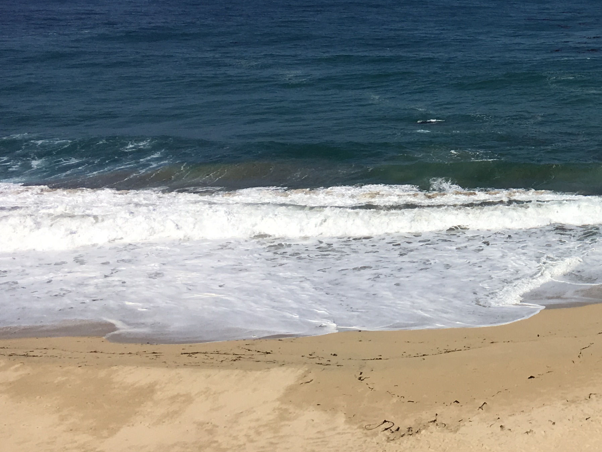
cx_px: 632
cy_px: 62
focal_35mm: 65
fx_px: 1130
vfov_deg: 22.2
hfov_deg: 27.7
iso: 25
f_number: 2.2
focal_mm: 4.15
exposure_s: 1/3497
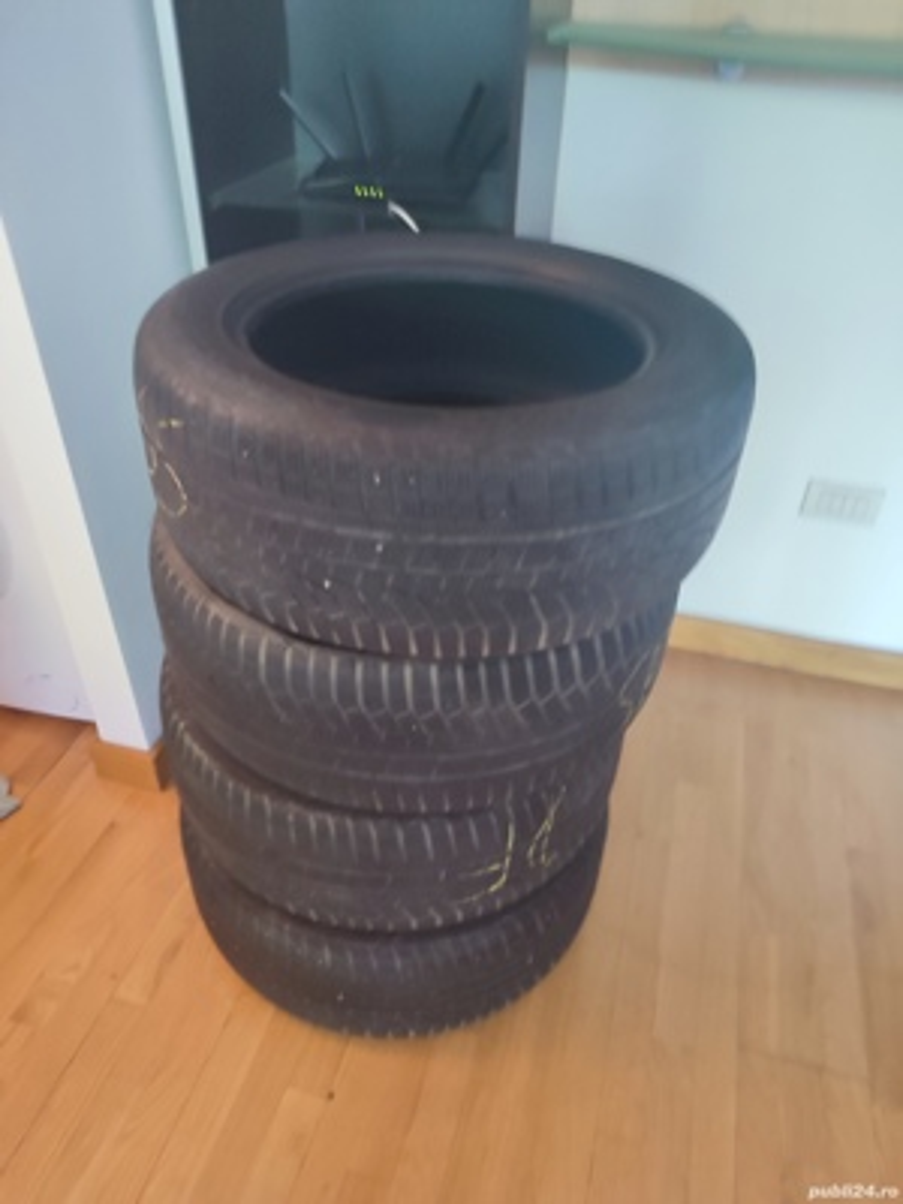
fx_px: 835
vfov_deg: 71.6
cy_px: 602
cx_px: 452
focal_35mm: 24
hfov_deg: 56.8
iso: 1067
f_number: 1.89
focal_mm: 5.89
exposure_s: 1/17
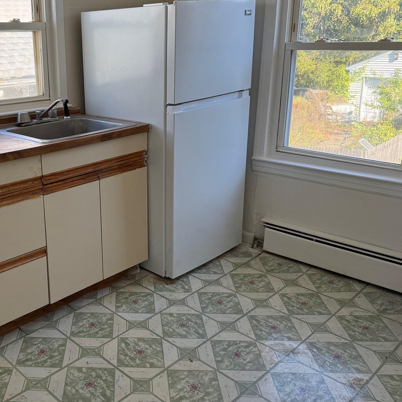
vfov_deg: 45.9
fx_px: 473
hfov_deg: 44.3
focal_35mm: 36
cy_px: 174
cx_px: 93
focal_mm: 6.76
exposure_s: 1/356
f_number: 1.78
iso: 100
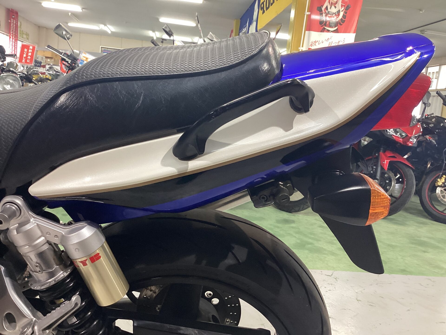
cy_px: 168
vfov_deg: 45.4
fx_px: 399
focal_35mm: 31
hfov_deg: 58.4
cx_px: 223
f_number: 2.4
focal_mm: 3.3
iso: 160
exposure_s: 1/60
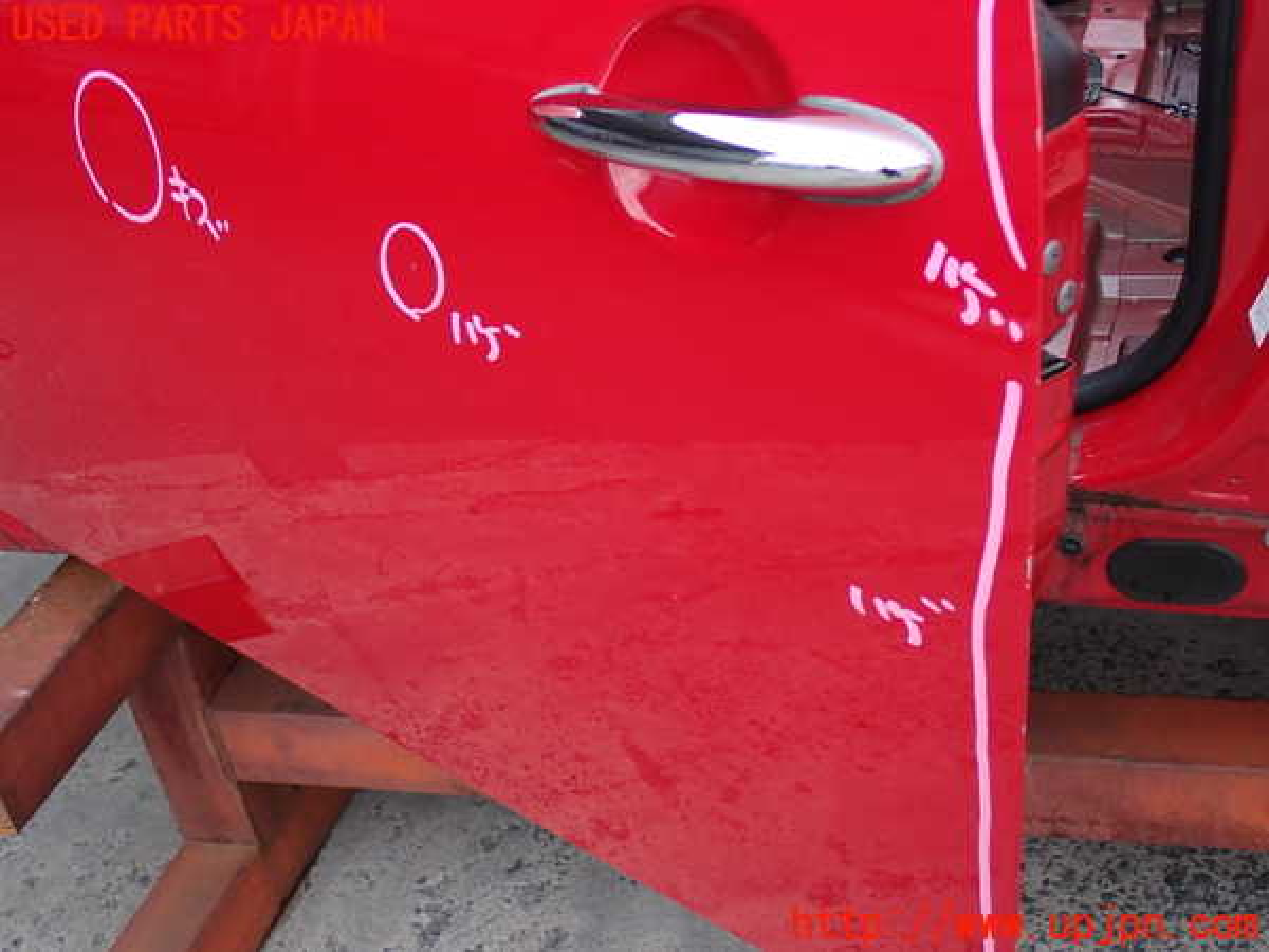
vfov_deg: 29.1
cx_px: 634
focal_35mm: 50
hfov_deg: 38.2
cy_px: 476
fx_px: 1833
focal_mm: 9.01
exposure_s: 1/125
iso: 100
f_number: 3.2
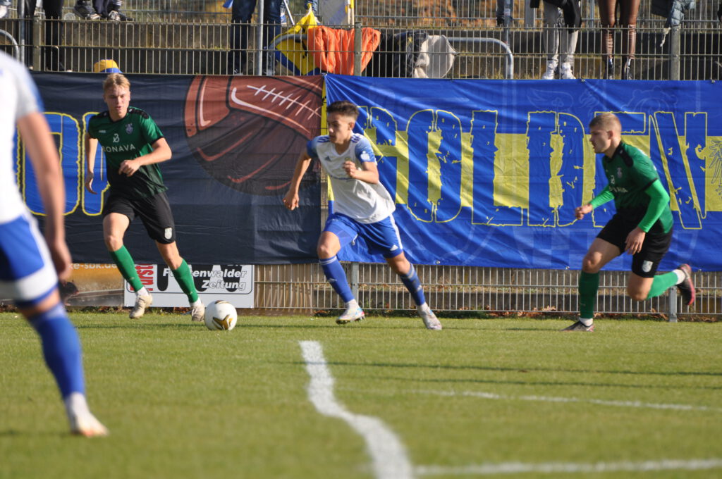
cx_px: 361
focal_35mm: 450
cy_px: 240
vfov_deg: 3.0
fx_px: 9013
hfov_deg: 4.6
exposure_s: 1/500
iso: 200
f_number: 5.6
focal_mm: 300
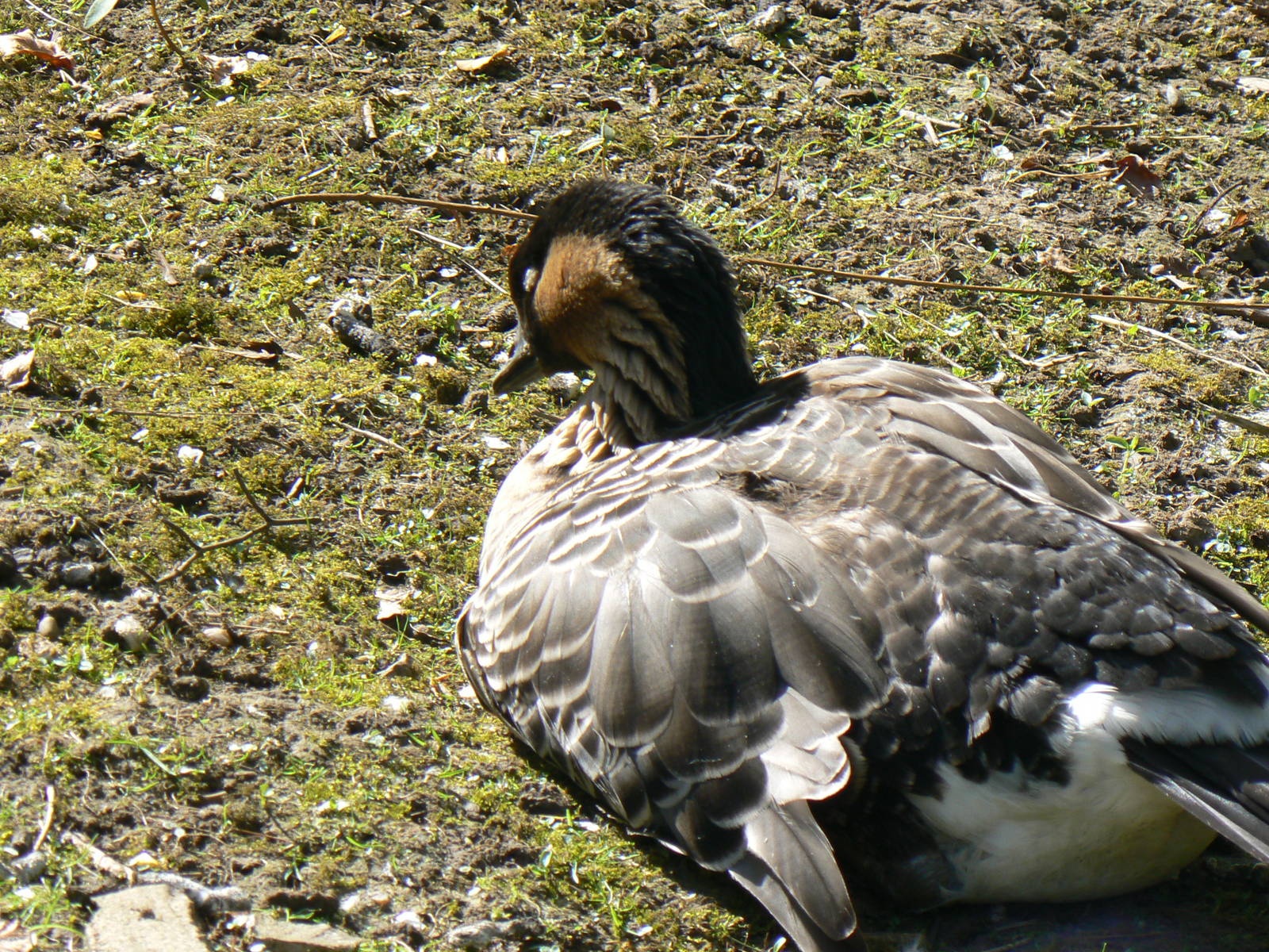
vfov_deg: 6.6
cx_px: 634
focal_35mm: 226
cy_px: 476
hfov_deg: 8.8
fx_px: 8285
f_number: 5.6
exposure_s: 1/200
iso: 80
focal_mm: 37.7
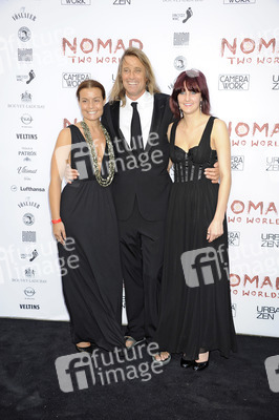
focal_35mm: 48
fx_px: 559
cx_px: 140
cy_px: 210
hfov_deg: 28.0
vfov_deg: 41.1
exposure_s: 1/200
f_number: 5.6
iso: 640
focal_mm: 48
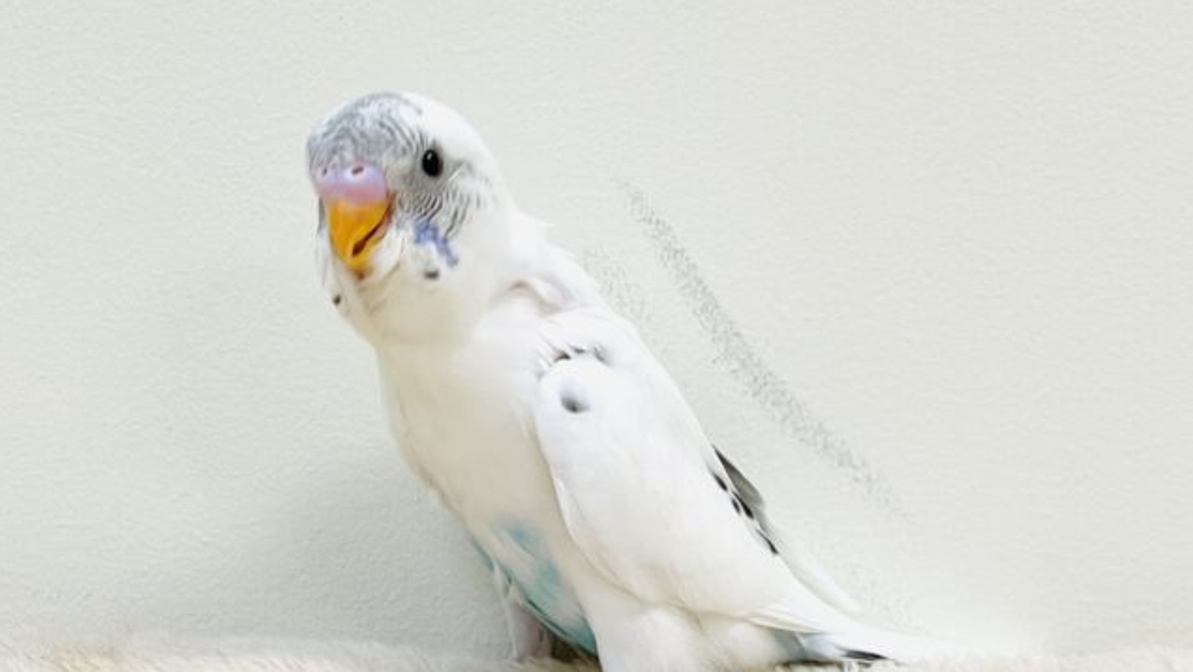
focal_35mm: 57
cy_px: 389
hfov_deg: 36.6
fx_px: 1803
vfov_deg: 21.1
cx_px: 595
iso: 64
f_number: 2
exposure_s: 1/99
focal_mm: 6
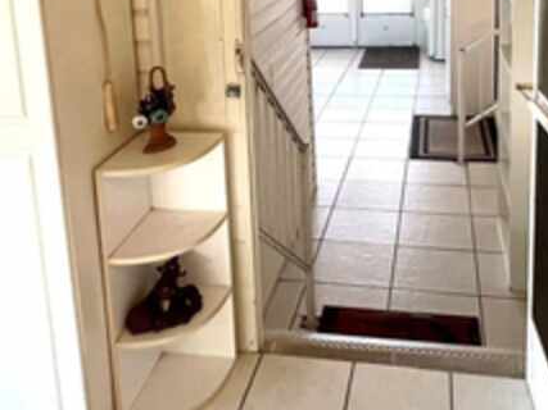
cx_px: 307
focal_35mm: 39
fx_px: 617
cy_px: 20
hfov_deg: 47.8
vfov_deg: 34.2
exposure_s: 1/120
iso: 200
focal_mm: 1.57
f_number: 1.8
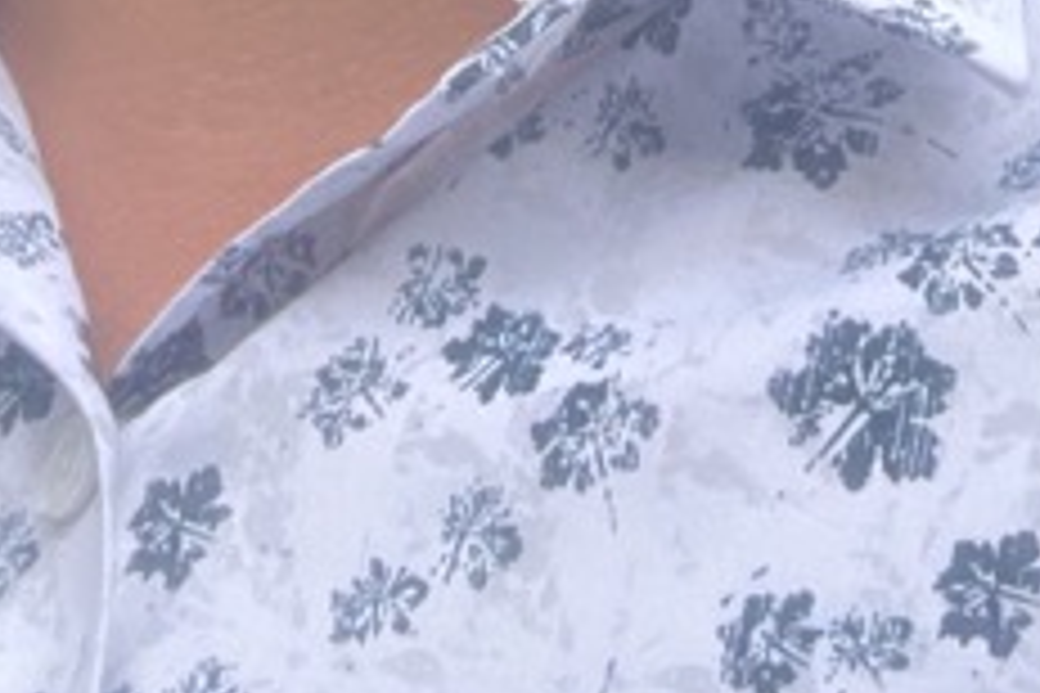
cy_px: -1454
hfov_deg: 19.3
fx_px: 3062
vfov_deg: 9.6
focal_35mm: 106
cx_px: 459
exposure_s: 1/80
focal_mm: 2.71
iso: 100
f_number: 2.2
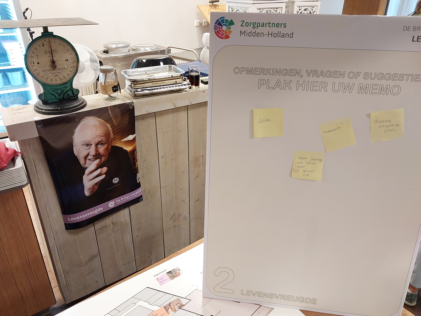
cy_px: 158
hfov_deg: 65.3
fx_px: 328
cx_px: 210
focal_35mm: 27
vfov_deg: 51.4
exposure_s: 1/50
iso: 320
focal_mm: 4
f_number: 1.8
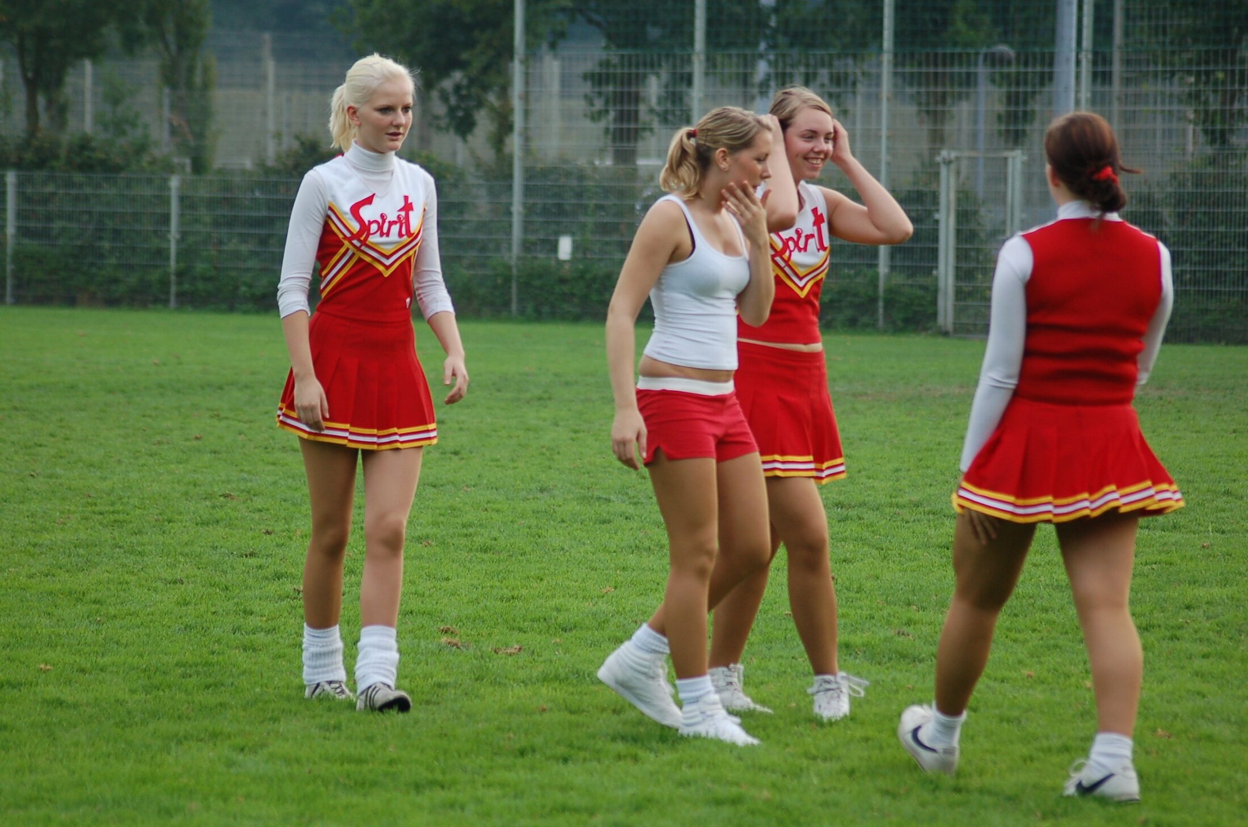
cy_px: 414
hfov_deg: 10.2
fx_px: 7007
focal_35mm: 202
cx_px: 624
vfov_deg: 6.8
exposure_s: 1/800
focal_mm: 135
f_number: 4.5
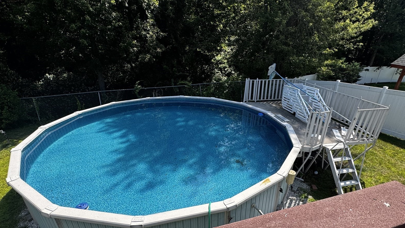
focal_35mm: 20
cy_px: 149
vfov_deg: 54.9
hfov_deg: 86.5
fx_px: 215
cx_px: 219
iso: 50
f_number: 2.2
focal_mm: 2.22
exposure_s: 1/889
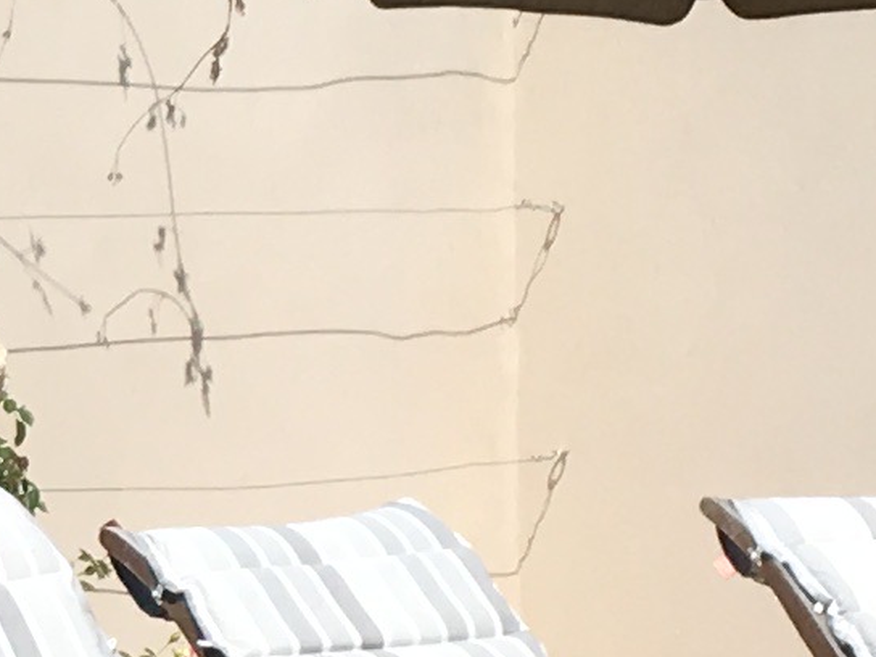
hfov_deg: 9.0
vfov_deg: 6.9
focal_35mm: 215
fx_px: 5441
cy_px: 415
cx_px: -407
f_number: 2.2
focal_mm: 4.15
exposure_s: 1/2959
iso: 25
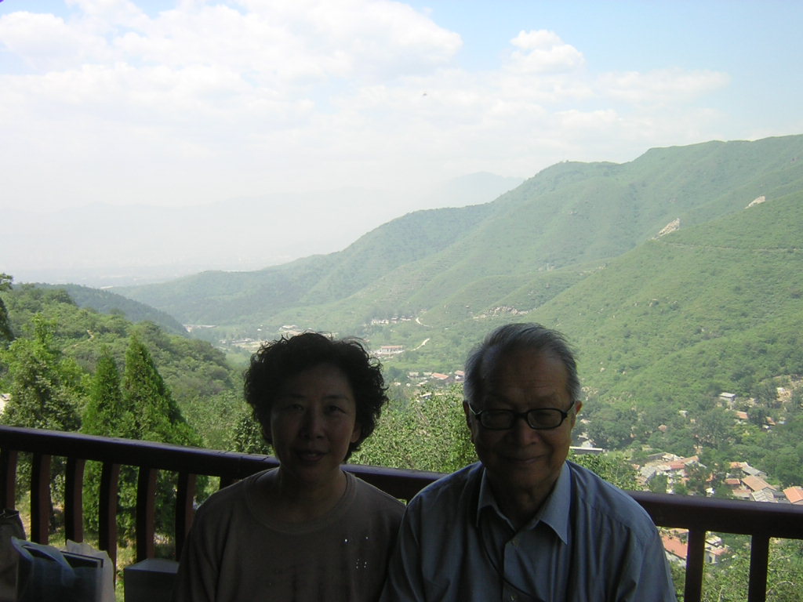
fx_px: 835
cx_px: 402
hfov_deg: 51.4
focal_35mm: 36
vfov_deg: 39.7
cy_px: 301
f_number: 5.2
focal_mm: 4.7
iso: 100
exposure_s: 1/165
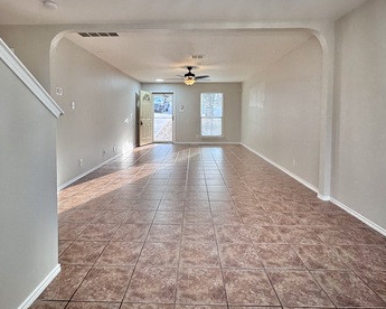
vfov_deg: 69.9
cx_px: 188
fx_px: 217
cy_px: 120
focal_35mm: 19
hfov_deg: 83.3
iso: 250
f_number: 2.2
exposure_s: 1/120
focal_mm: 2.22
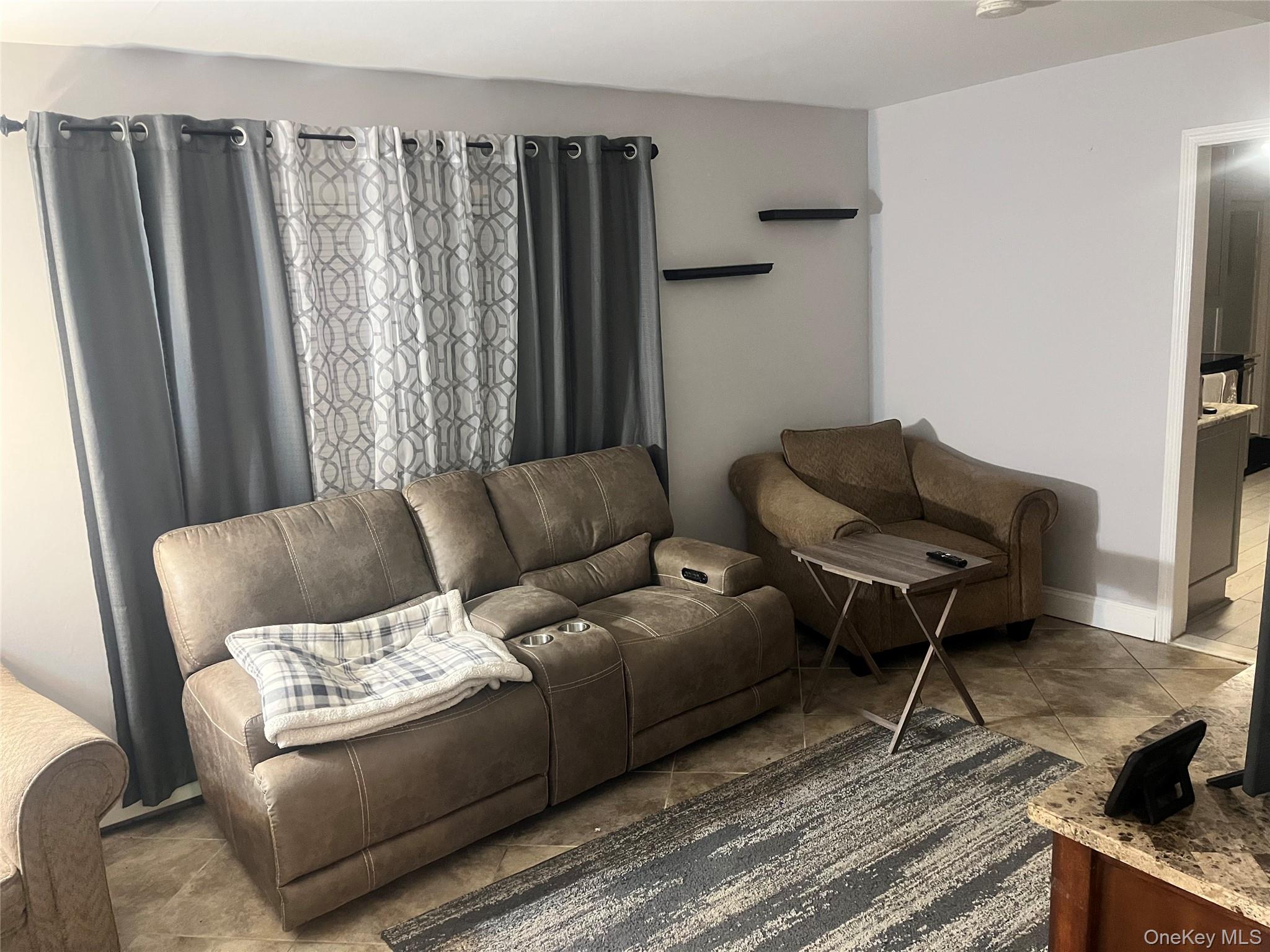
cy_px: 476
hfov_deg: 67.3
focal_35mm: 26
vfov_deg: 53.1
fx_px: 954
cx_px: 635
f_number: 1.6
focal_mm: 5.1
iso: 500
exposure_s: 1/60
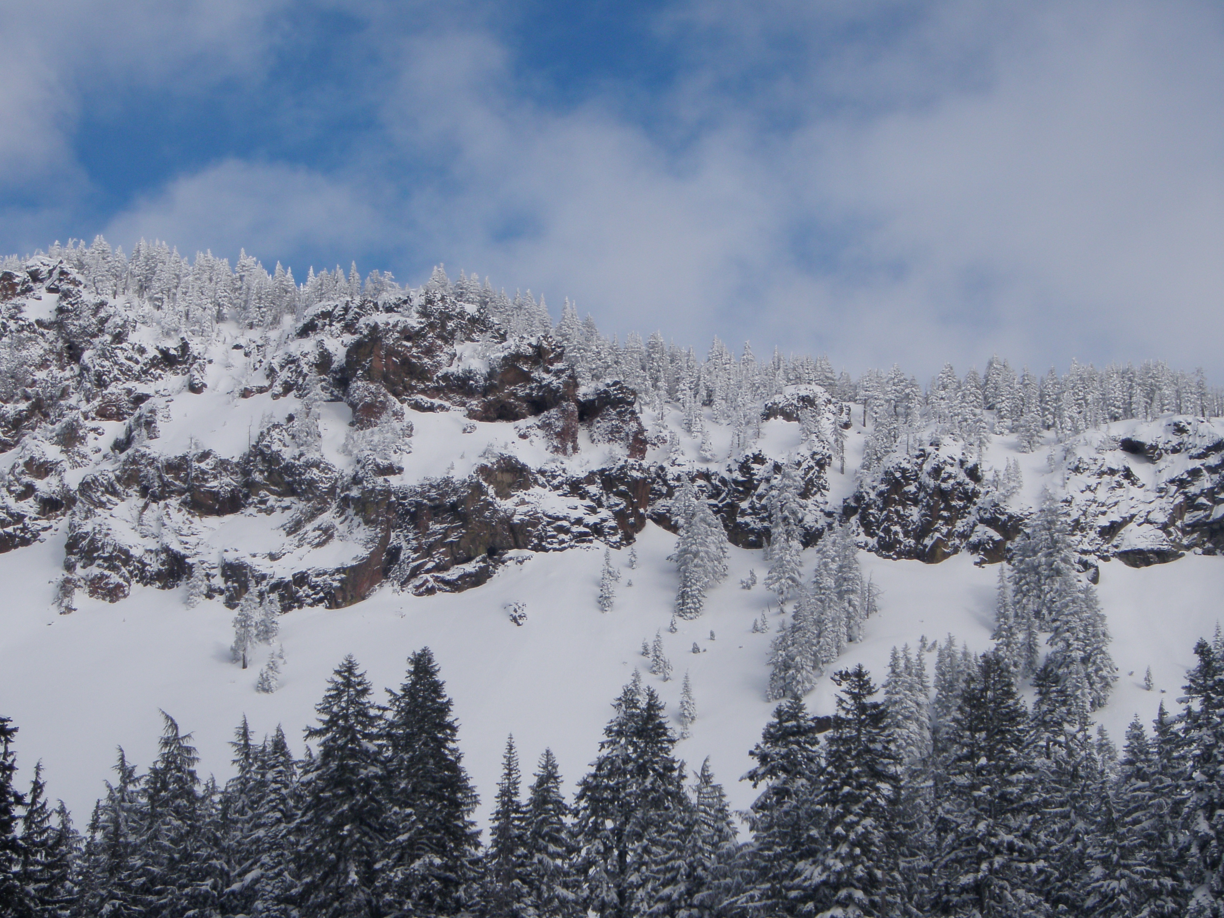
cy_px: 489
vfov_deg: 19.1
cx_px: 636
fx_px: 2723
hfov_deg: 25.3
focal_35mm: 77
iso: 80
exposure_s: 1/500
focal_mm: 12.73
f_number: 5.6
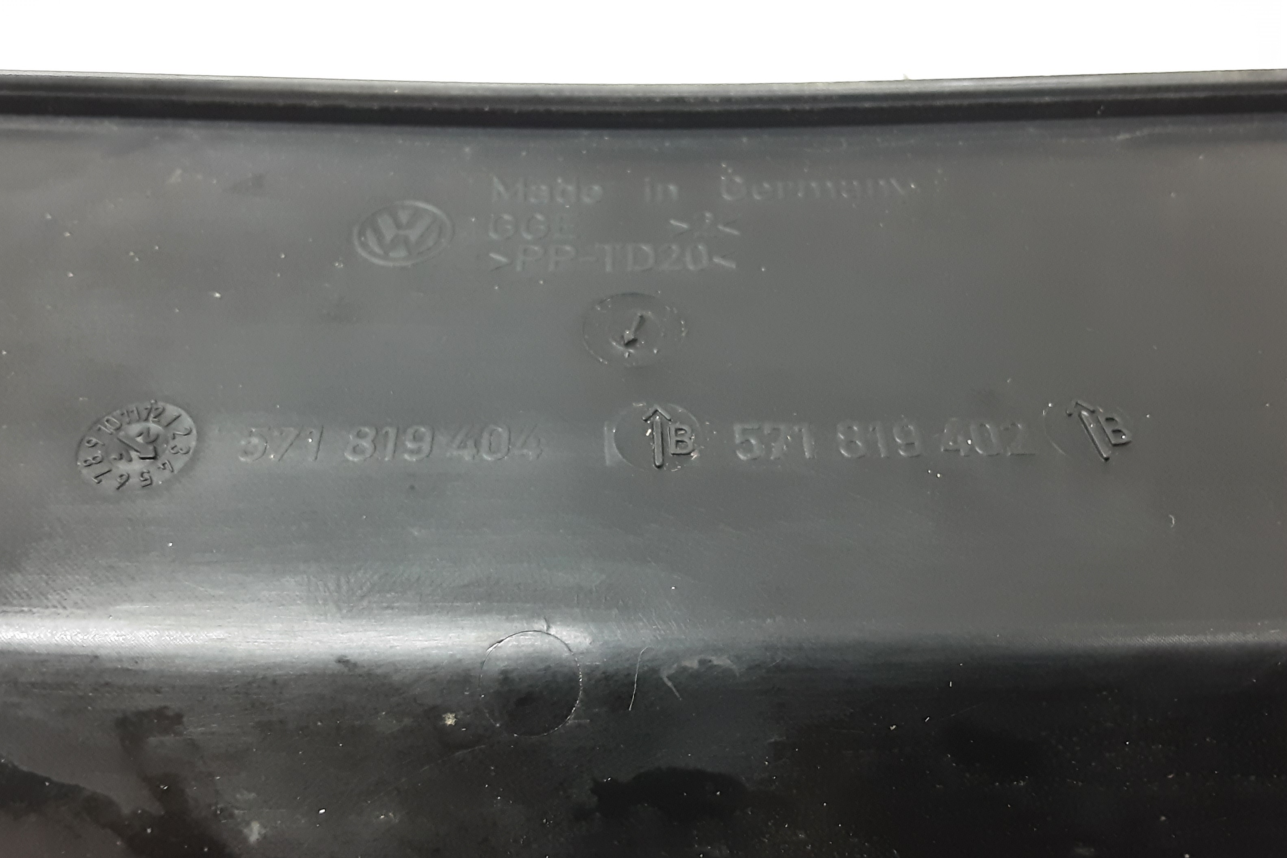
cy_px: 411
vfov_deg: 44.9
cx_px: 625
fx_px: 1037
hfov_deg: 63.6
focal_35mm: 29
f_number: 1.9
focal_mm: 2.91
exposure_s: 1/25
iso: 320
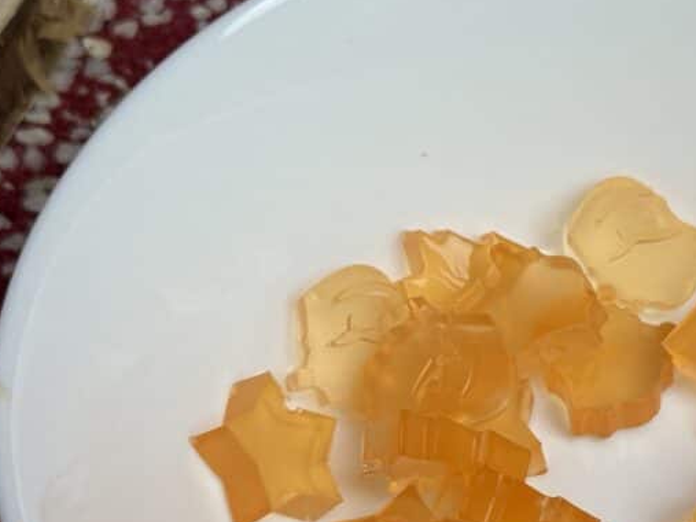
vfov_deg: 15.2
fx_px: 1950
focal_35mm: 97
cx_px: 616
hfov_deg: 19.9
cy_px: 365
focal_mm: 6.76
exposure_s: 1/100
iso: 50
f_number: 1.78
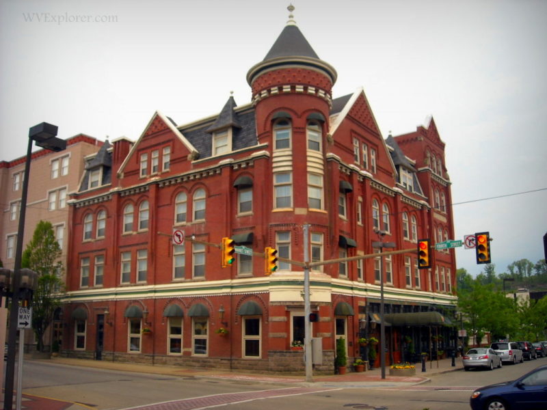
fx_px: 553
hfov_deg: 52.6
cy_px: 205
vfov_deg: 40.7
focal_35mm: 35
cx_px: 274
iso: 95
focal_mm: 5.7
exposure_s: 1/250
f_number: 2.8
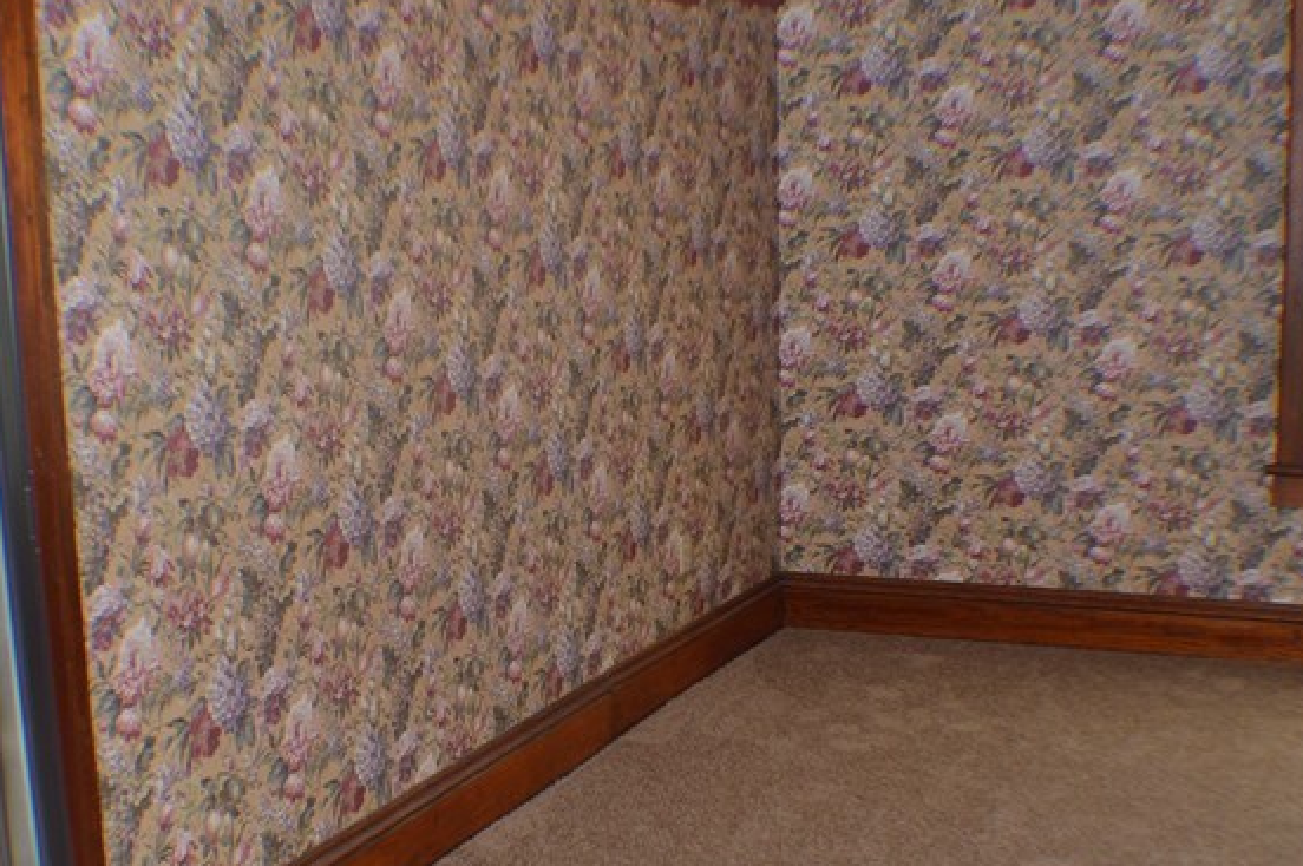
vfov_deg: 20.8
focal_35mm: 65
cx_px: 544
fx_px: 2350
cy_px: 566
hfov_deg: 30.9
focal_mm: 22
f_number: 4
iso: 400
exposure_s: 1/125
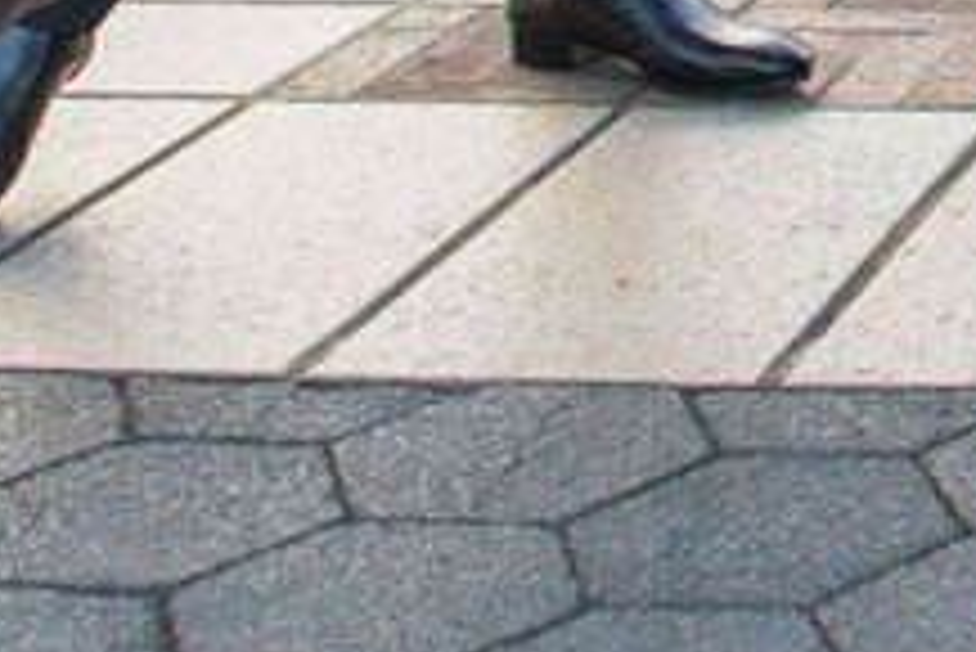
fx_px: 3608
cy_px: -1104
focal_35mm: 133
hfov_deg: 13.5
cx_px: 1871
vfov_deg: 8.9
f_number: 6.3
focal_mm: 24
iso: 50
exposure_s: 1/60
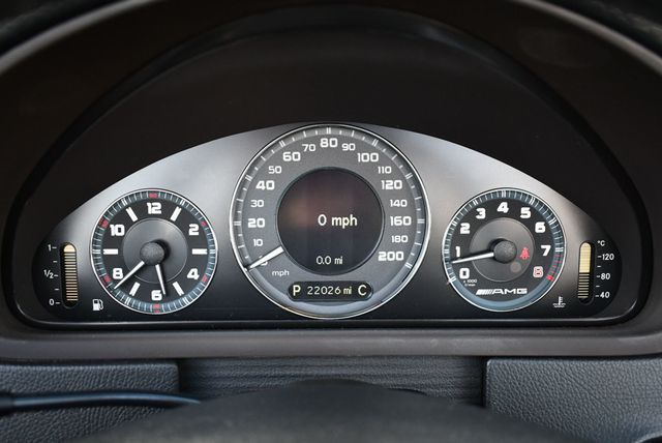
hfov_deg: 53.1
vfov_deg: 36.9
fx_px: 663
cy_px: 222
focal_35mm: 36
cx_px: 331
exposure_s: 1/160
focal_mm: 18
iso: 800
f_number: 3.5
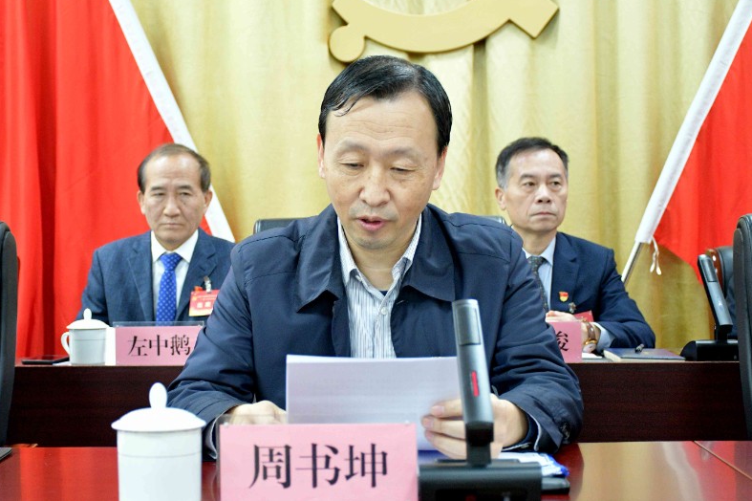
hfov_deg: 32.9
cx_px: 373
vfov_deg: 22.2
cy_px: 248
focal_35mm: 61
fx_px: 1274
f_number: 4.5
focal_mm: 40
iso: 3600
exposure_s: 1/60
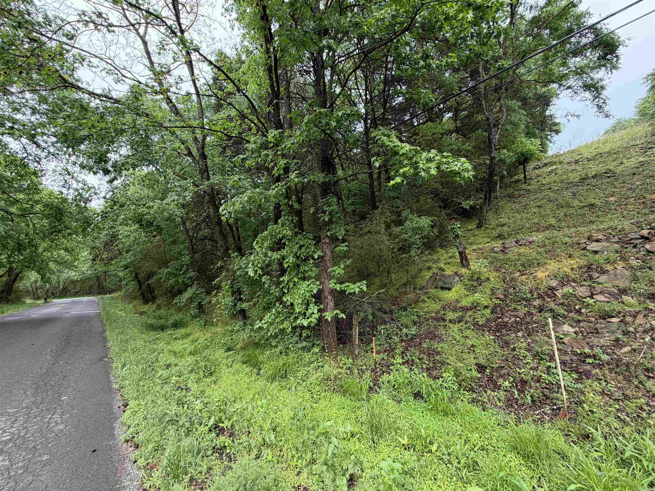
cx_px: 328
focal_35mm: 14
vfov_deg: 85.7
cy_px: 246
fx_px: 265
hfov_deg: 102.1
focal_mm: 2.22
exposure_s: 1/121
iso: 80
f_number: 2.2
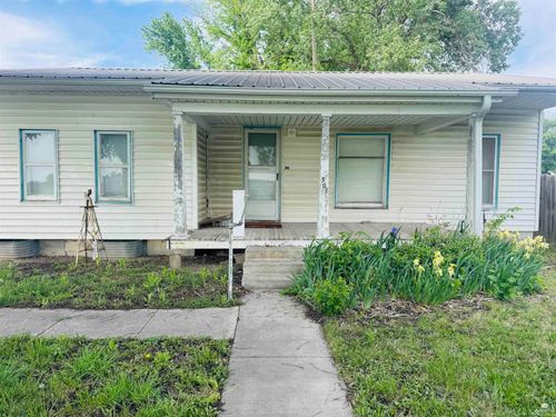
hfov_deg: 71.6
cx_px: 278
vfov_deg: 56.8
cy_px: 208
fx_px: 385
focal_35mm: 24
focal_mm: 6.76
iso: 80
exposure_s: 1/1042
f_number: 1.78
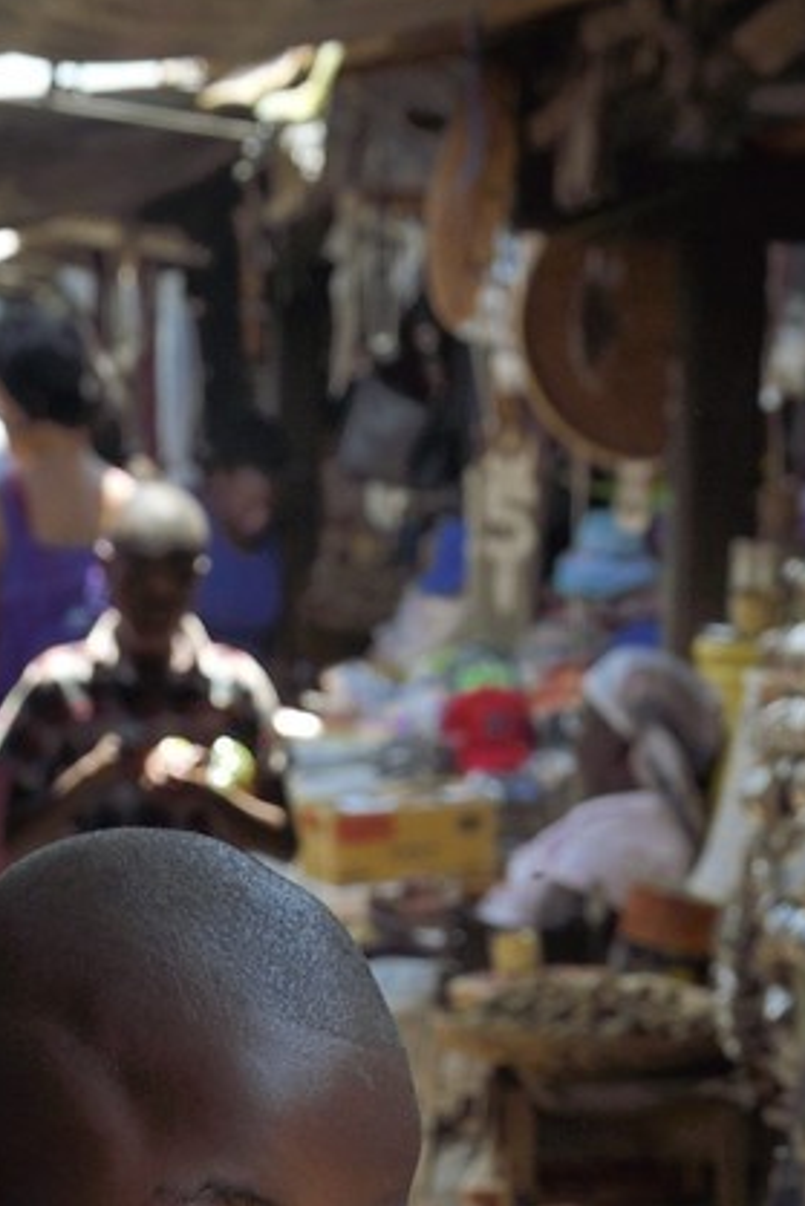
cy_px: 2271
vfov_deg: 12.2
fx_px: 5127
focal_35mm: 153
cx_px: 643
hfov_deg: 9.0
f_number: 8
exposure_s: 1/200
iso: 400
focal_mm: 40
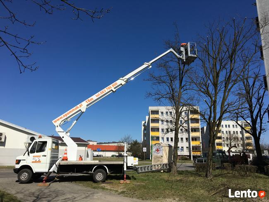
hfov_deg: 61.7
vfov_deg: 48.2
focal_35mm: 29
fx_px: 225
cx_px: 134
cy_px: 101
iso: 25
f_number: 2.2
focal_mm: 4.15
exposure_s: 1/3205
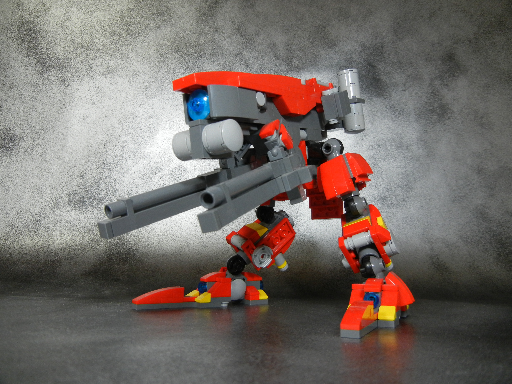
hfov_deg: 60.0
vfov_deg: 46.8
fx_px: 444
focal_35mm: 30
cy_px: 192
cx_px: 256
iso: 400
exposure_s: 1/45.6
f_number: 3.5
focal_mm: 5.4
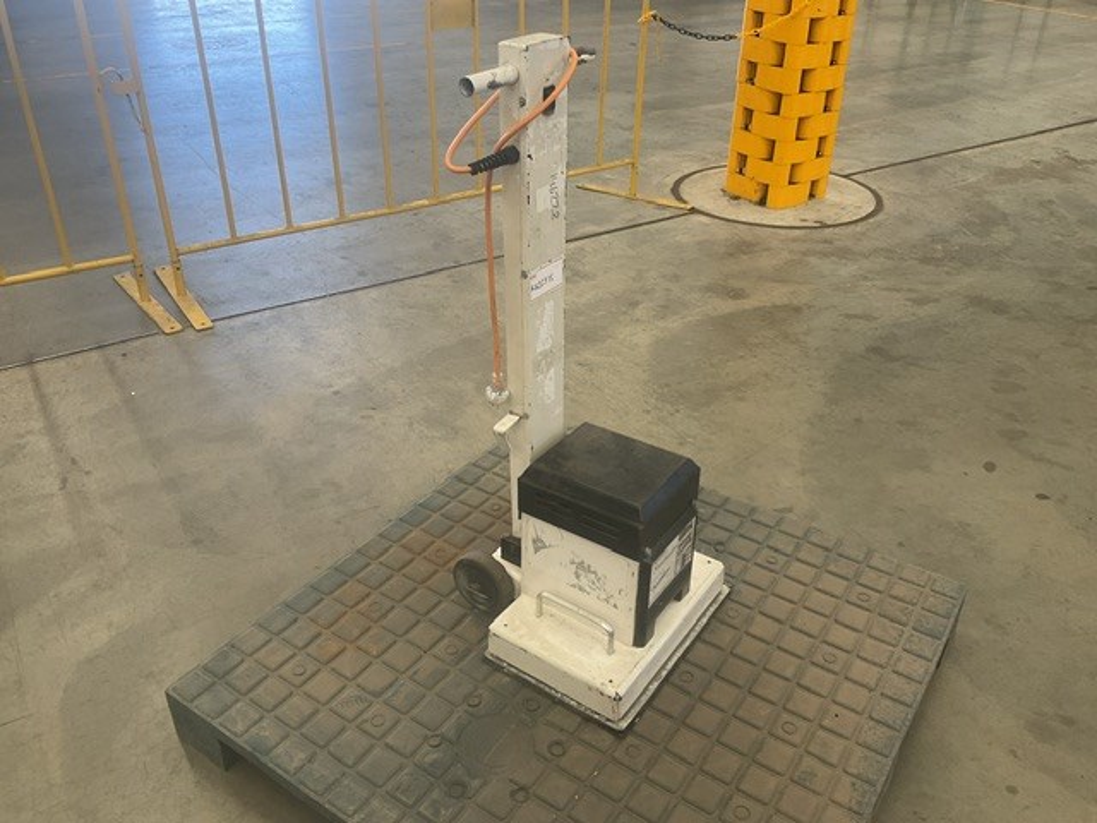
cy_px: 412
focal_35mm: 29
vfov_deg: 48.2
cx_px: 548
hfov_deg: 61.7
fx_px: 919
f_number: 1.8
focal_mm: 3
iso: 40
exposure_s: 1/100
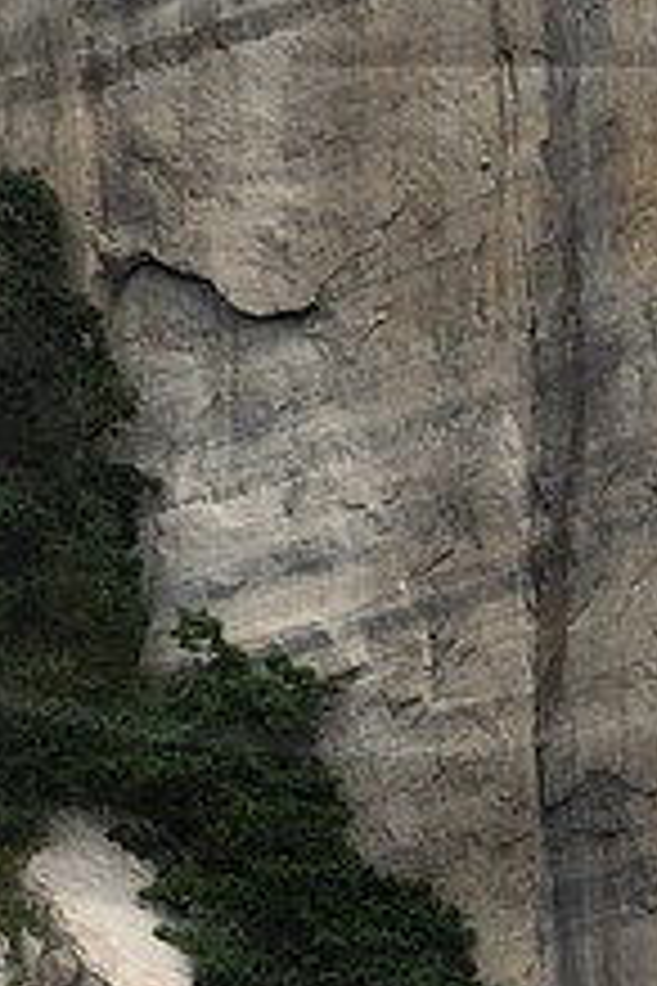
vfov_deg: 5.0
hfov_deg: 3.4
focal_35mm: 409
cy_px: -482
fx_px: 11195
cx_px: 360
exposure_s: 1/200
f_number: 14
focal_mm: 56
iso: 400
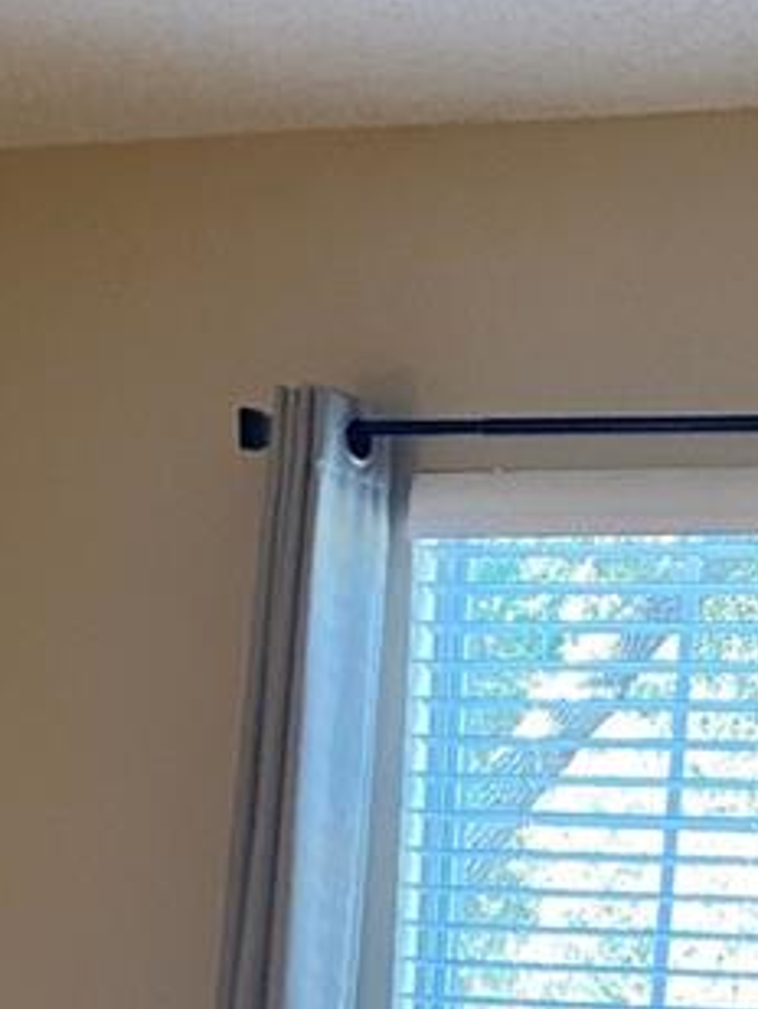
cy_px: 1770
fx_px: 2947
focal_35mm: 101
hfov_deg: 14.7
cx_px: 418
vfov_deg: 16.5
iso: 125
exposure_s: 1/73
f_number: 1.8
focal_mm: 4.25
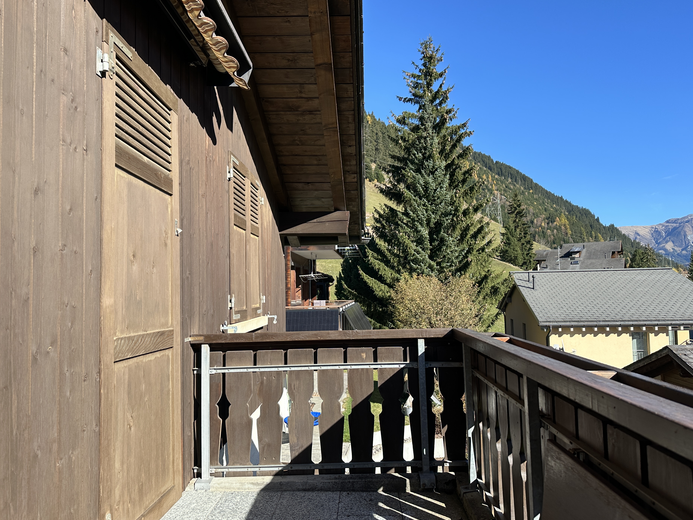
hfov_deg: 67.3
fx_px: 520
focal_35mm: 26
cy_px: 257
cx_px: 367
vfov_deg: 53.1
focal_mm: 6.86
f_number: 1.78
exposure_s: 1/1988
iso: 80
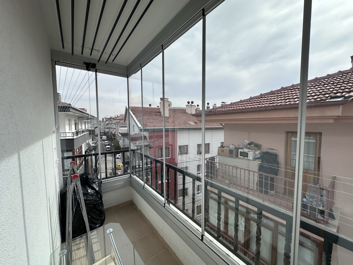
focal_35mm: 14
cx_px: 176
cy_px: 132
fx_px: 143
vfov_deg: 85.7
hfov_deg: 102.1
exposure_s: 1/2398
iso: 50
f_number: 2.2
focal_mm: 2.22
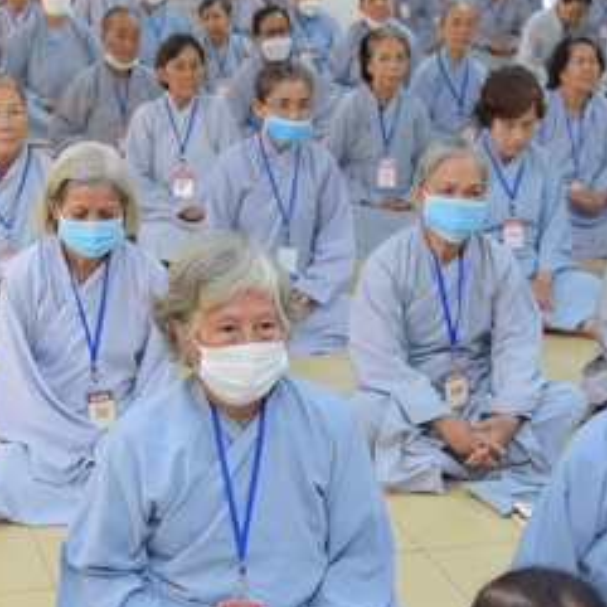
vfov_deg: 19.8
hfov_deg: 19.9
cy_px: 433
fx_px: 1726
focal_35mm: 87
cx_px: 312
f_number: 4.5
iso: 800
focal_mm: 38
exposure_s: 1/60
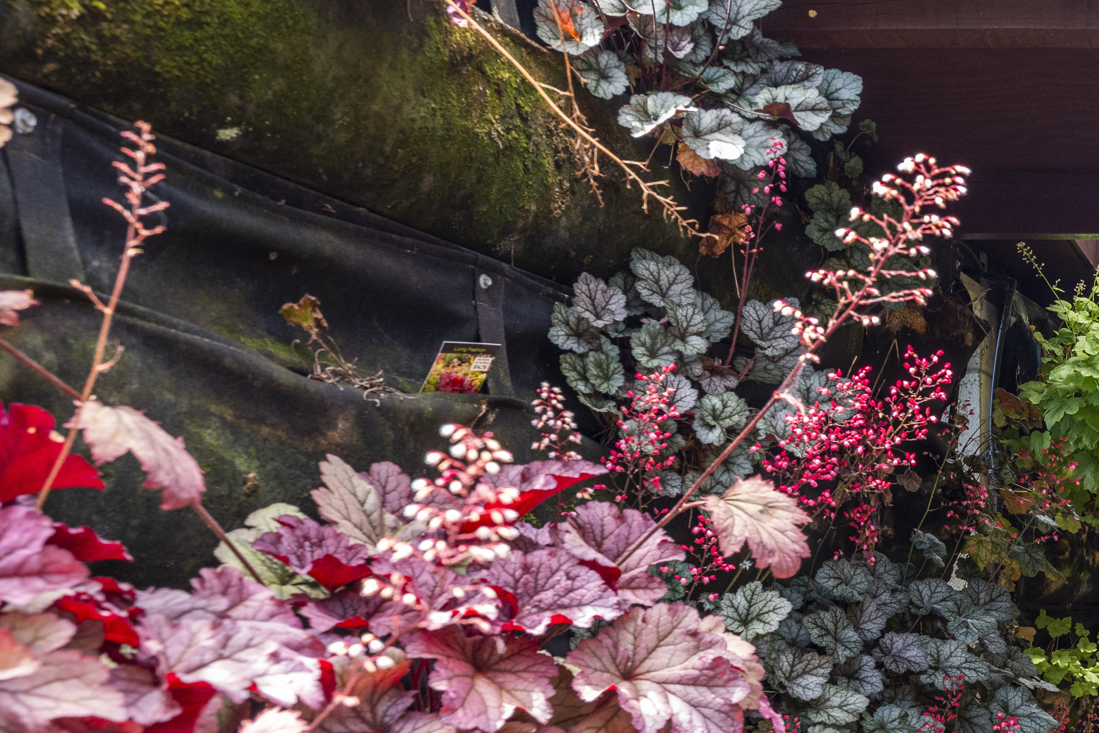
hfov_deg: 32.0
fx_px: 1592
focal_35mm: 52
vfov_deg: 25.6
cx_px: 1304
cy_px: 557
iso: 640
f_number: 7.1
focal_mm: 21.9
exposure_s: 1/125
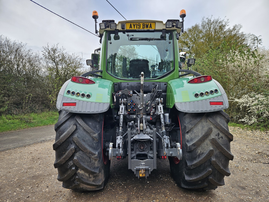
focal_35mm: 23
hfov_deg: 73.9
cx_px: 134
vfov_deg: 58.9
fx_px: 179
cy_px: 101
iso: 25
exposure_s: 1/328
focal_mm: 5.4
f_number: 1.8
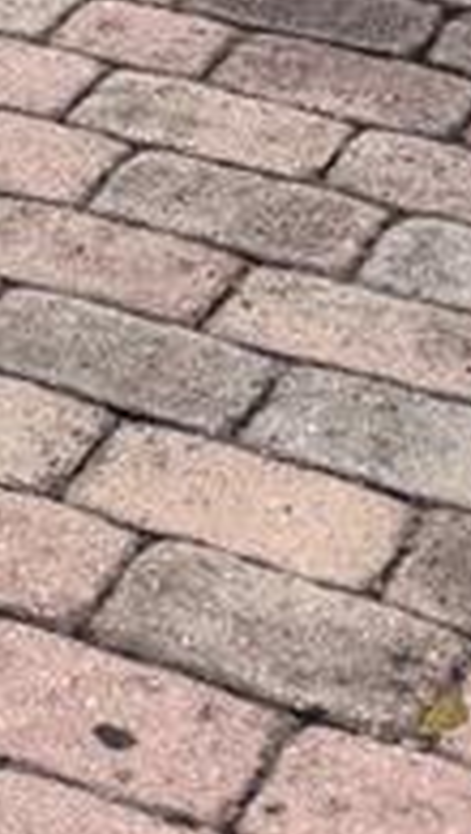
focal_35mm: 161
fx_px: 3567
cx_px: -826
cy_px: -1446
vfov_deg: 10.5
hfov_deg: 6.9
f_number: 1.78
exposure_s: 1/3247
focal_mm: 6.76
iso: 80
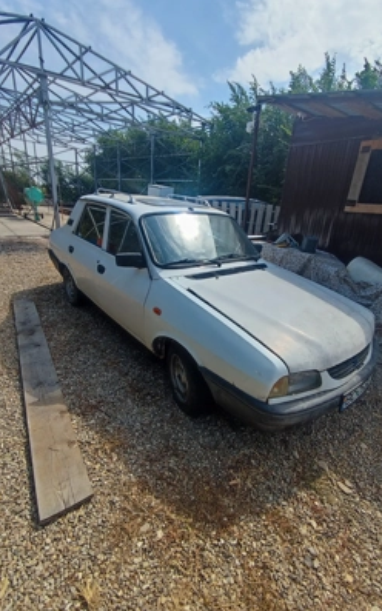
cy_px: 306
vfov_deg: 97.8
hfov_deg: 71.2
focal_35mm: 16
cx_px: 202
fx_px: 267
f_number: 2.2
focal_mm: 1.65
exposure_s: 1/664
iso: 50
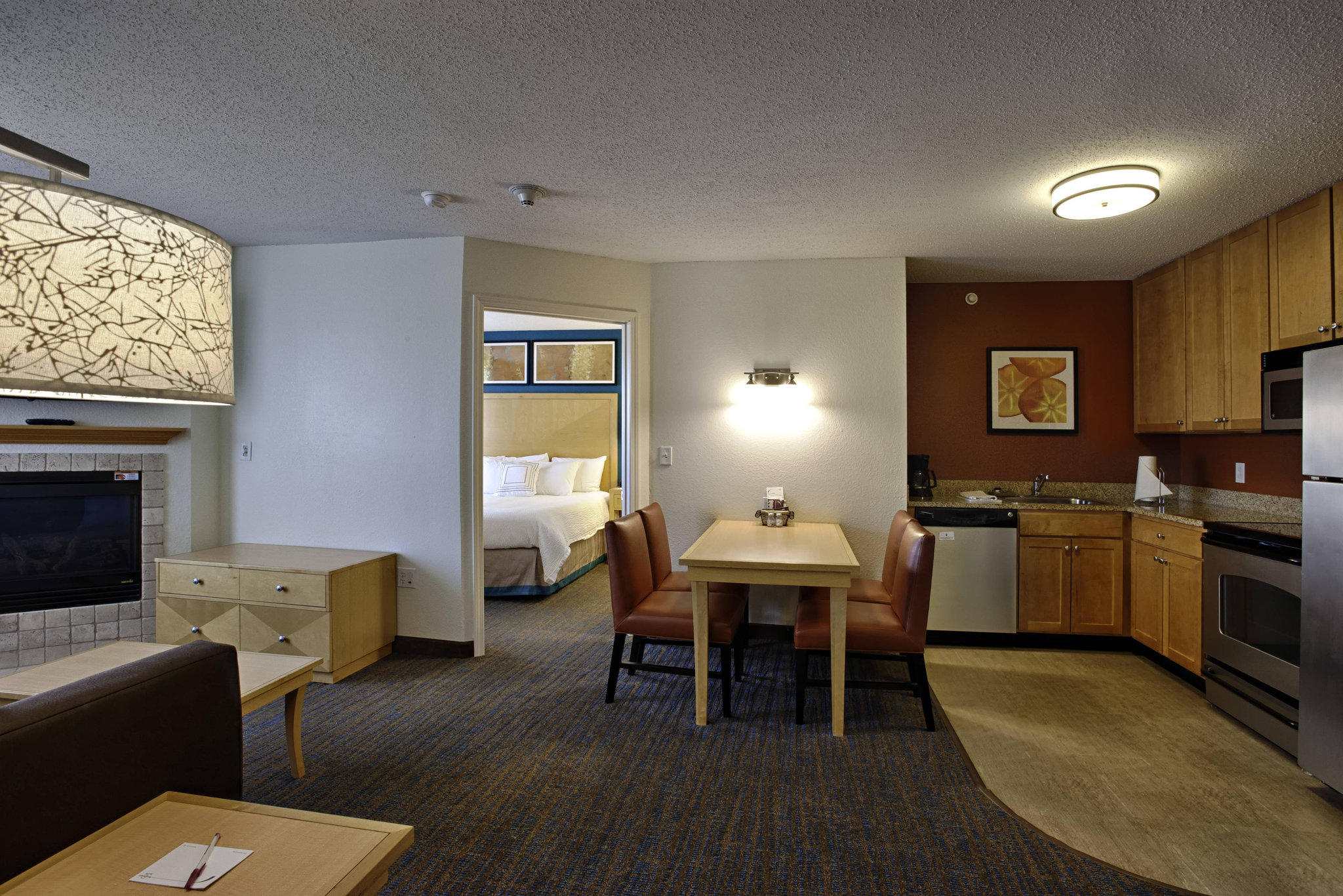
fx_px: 634
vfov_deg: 70.5
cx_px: 672
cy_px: 448
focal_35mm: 17
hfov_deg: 93.3
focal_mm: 17
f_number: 16
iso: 800
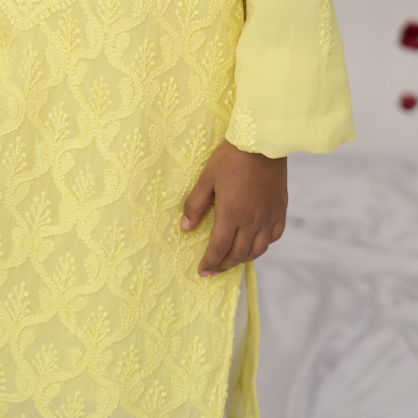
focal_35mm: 136
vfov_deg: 12.3
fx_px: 1858
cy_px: -166
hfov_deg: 12.7
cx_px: 42
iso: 80
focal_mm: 50
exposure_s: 1/250
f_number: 3.2
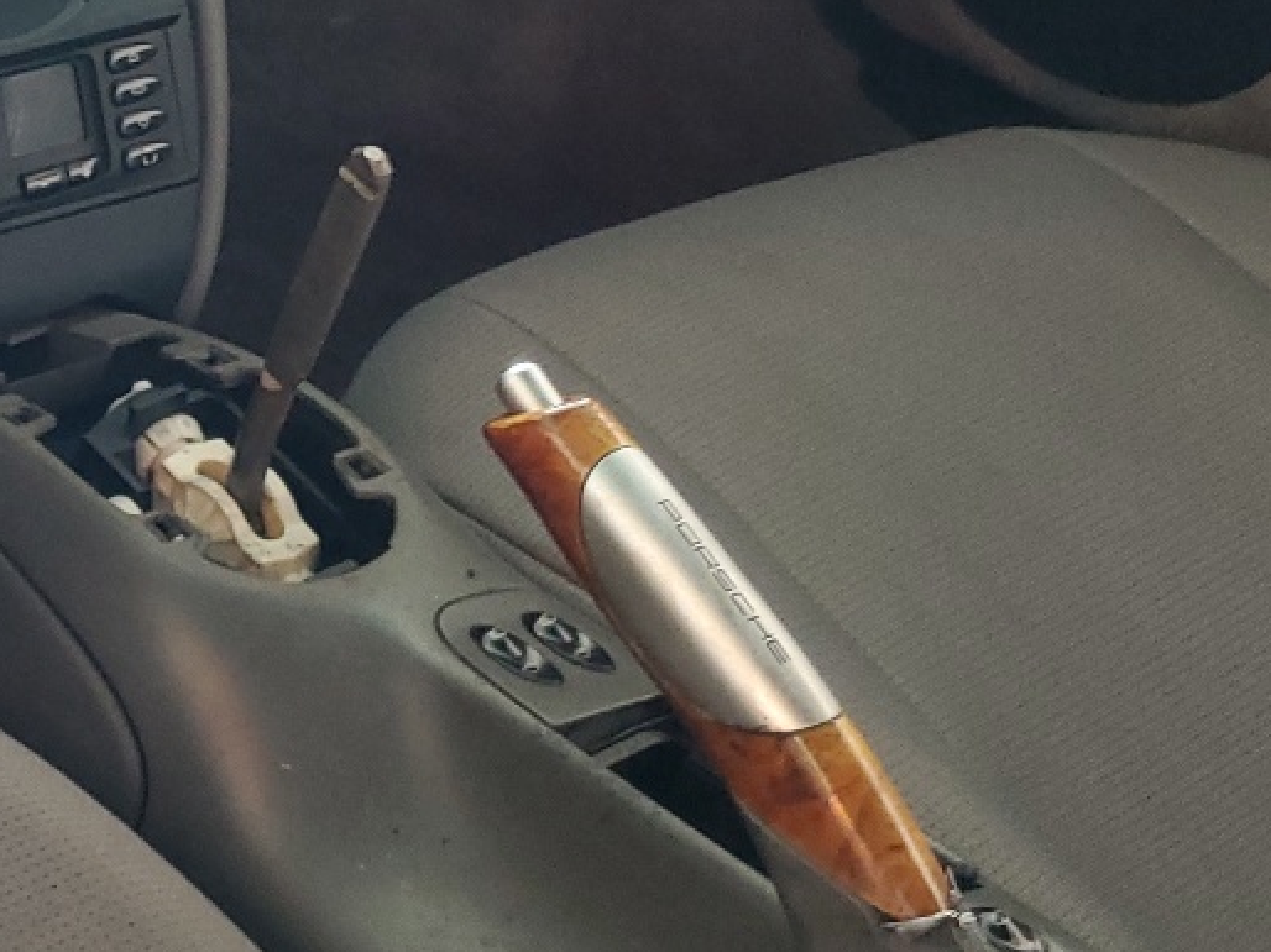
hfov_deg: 21.3
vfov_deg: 18.1
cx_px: -490
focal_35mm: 81
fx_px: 2973
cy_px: 242
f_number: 1.5
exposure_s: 1/60.2
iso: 131
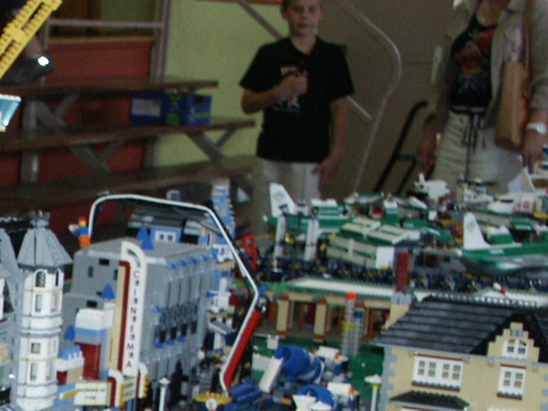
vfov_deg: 12.3
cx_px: -191
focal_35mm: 118
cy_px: 475
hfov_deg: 15.7
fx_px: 1869
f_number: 2.8
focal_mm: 10.75
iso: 200
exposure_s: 1/45
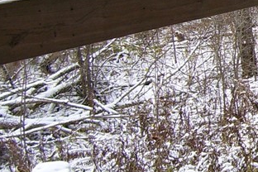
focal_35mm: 116
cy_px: -3
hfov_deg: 15.9
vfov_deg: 11.7
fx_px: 831
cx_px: 413
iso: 80
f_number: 2.7
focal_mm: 5.6
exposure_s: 1/350
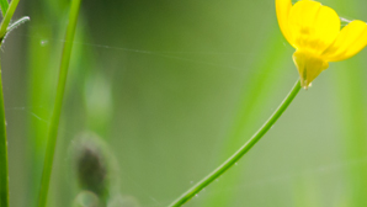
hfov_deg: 3.0
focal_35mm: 727
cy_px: -76
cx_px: 438
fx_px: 7077
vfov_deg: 1.7
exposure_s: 1/2000
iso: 200
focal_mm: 135
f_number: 2.8
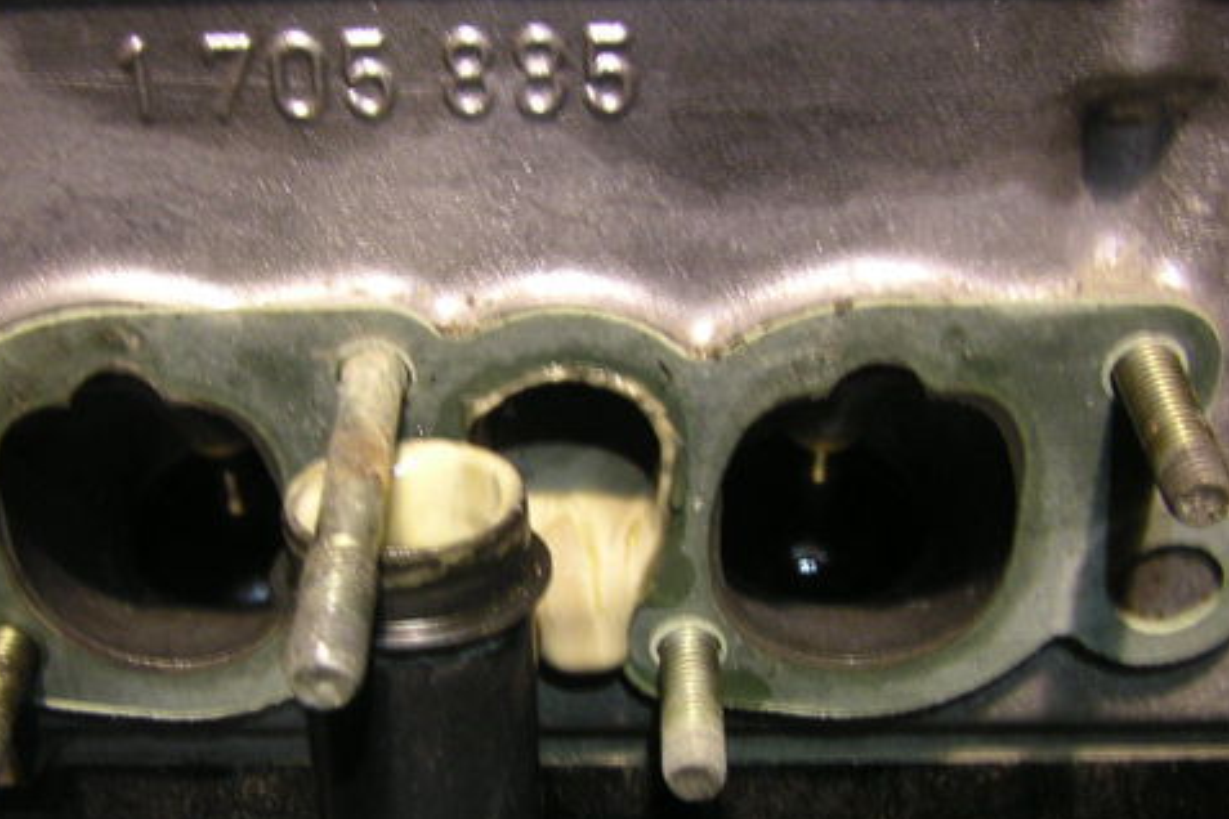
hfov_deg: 37.4
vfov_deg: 25.4
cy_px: 525
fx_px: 1809
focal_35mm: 53
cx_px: 500
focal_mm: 6
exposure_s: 1/2
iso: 100
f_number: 2.8
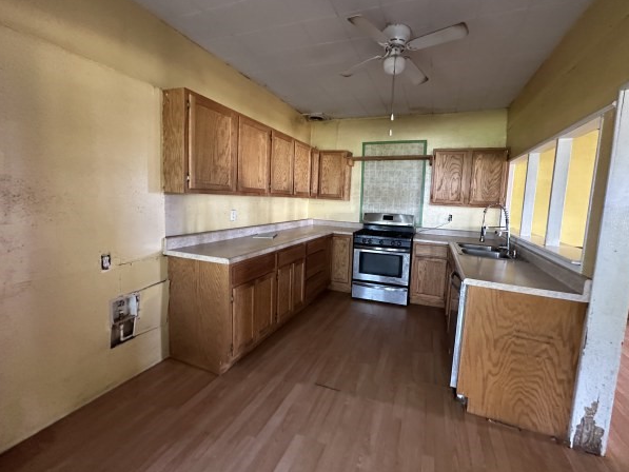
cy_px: 221
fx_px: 273
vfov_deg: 81.7
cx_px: 334
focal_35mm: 15
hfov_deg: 98.0
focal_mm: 2.22
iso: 640
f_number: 2.2
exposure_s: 1/60
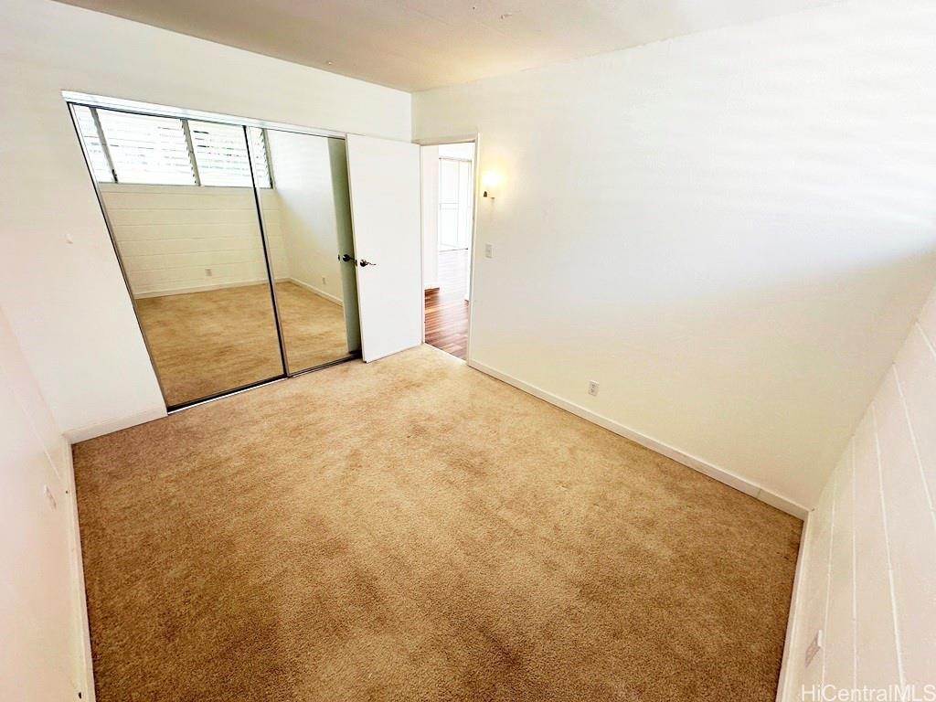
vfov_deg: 85.7
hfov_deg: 102.1
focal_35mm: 14
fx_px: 379
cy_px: 351
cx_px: 468
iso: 64
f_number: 2.2
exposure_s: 1/99
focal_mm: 2.22
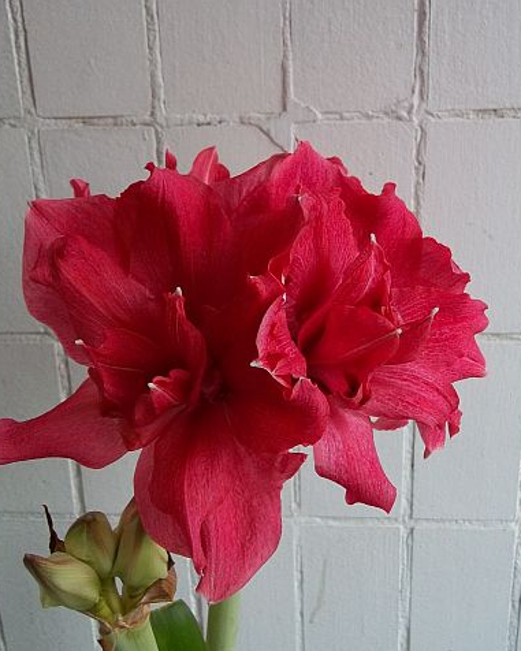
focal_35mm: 42
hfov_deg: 35.7
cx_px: 267
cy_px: 327
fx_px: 809
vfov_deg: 43.8
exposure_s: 1/20
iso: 160
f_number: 2.9
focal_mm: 5.7
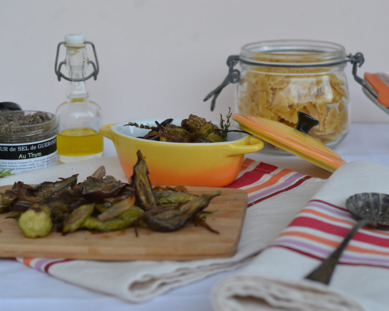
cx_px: 175
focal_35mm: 85
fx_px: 978
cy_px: 155
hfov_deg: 22.5
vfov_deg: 18.1
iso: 400
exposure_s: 1/60
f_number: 4.5
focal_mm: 50
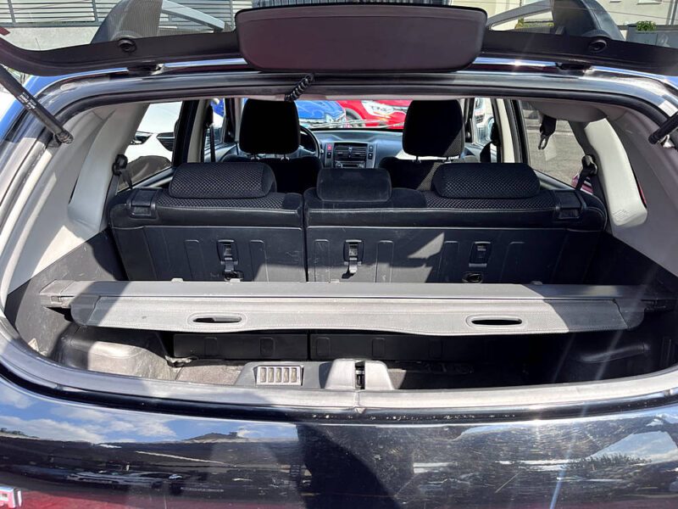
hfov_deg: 67.3
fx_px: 509
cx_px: 339
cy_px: 254
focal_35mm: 26
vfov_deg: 53.1
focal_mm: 5.1
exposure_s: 1/313
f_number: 1.6
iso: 50
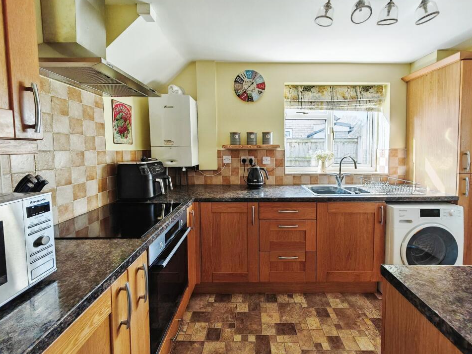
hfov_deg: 102.0
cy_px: 185
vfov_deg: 85.7
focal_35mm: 14
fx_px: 191
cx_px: 248
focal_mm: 1.82
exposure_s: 1/46
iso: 100
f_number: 2
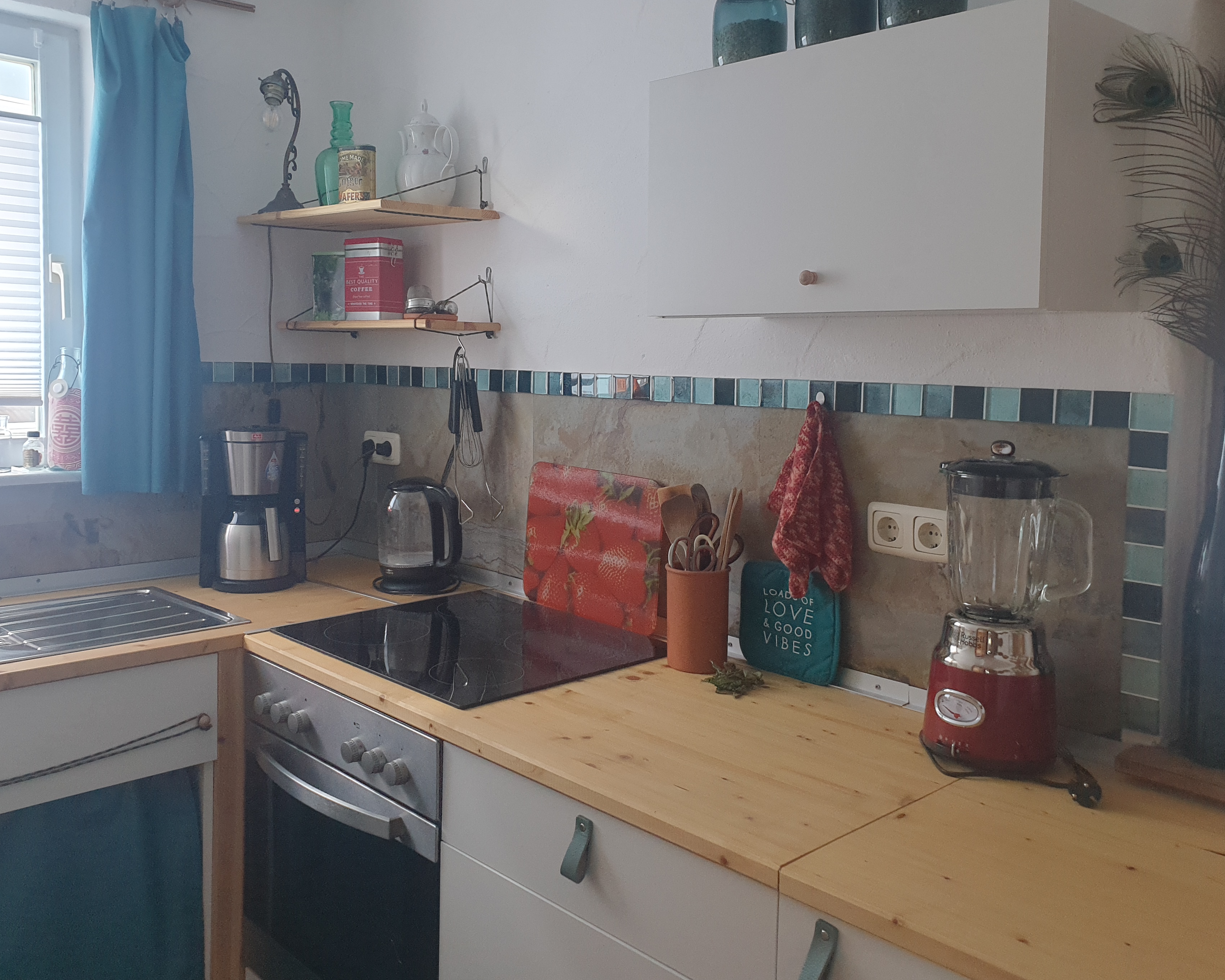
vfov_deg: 48.4
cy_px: 447
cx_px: 535
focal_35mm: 30
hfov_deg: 58.6
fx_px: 1088
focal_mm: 4.3
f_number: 2.4
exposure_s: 1/50
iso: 200
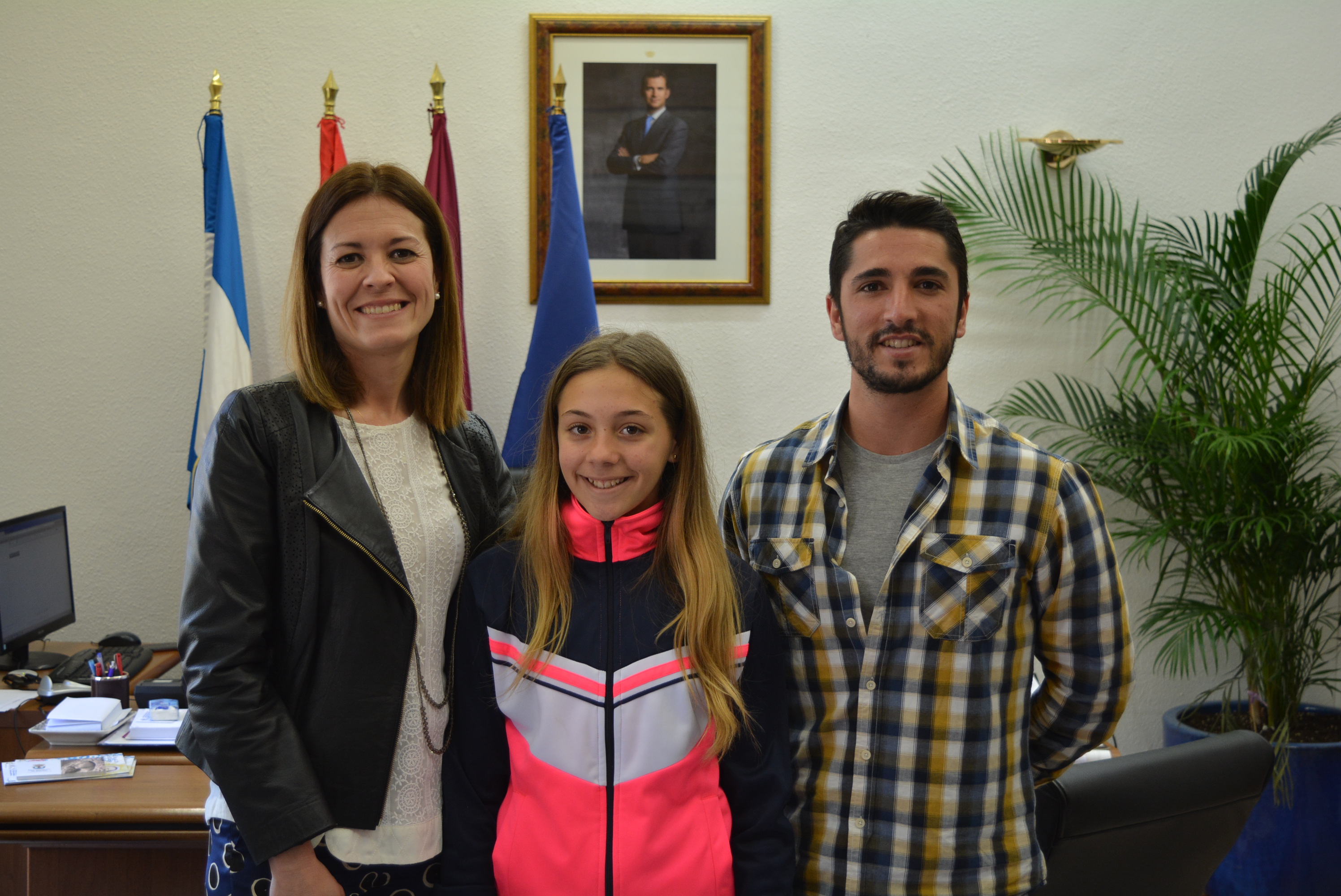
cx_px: 670
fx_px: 1733
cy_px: 448
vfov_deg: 29.0
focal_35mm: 46
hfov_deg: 42.3
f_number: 4.2
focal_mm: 31
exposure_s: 1/80
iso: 400
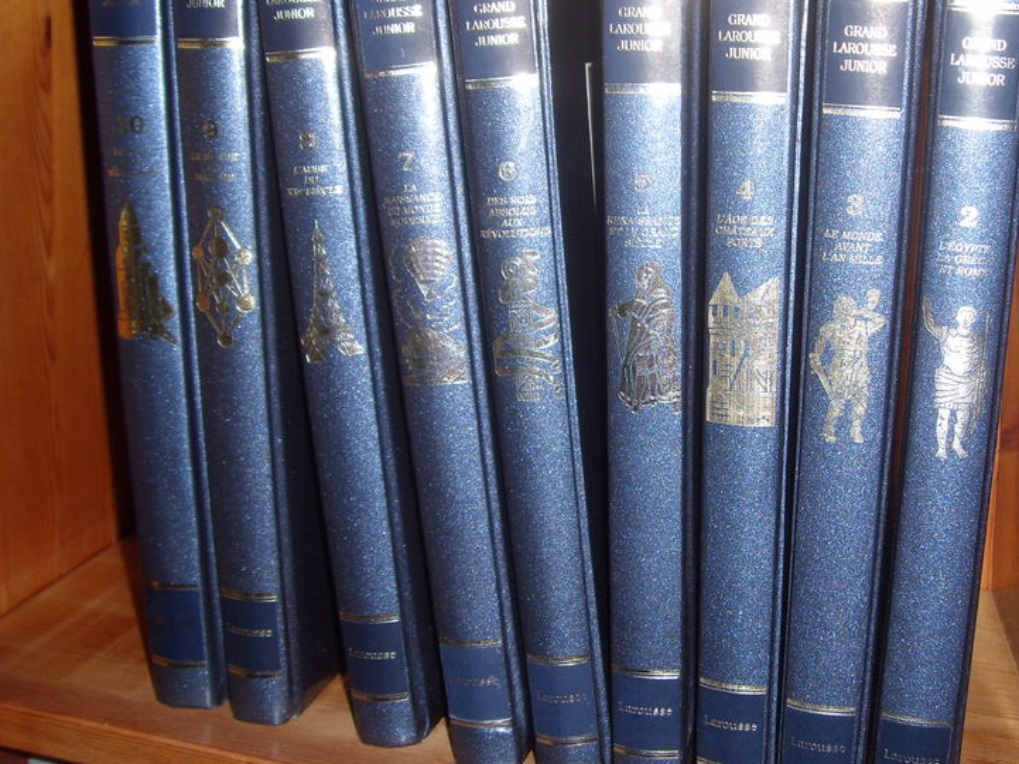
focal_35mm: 43
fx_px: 1266
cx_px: 667
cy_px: 318
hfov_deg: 43.3
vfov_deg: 33.5
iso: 50
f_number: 3.5
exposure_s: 1/30
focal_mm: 6.3
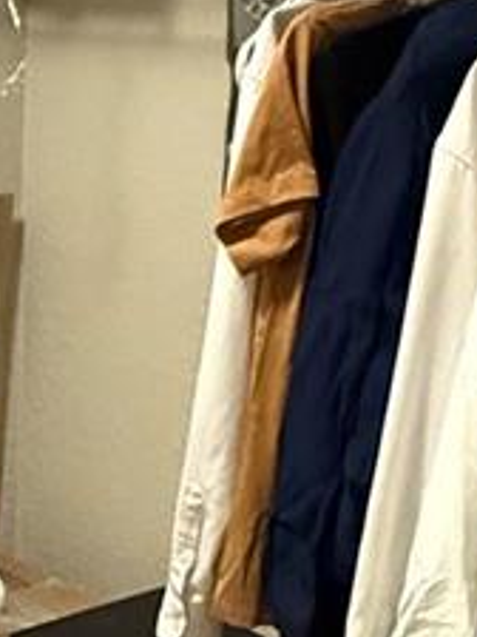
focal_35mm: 75
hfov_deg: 19.4
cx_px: 71
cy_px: 512
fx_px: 1378
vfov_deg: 25.5
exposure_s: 1/60
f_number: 2.2
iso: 1250
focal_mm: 2.22
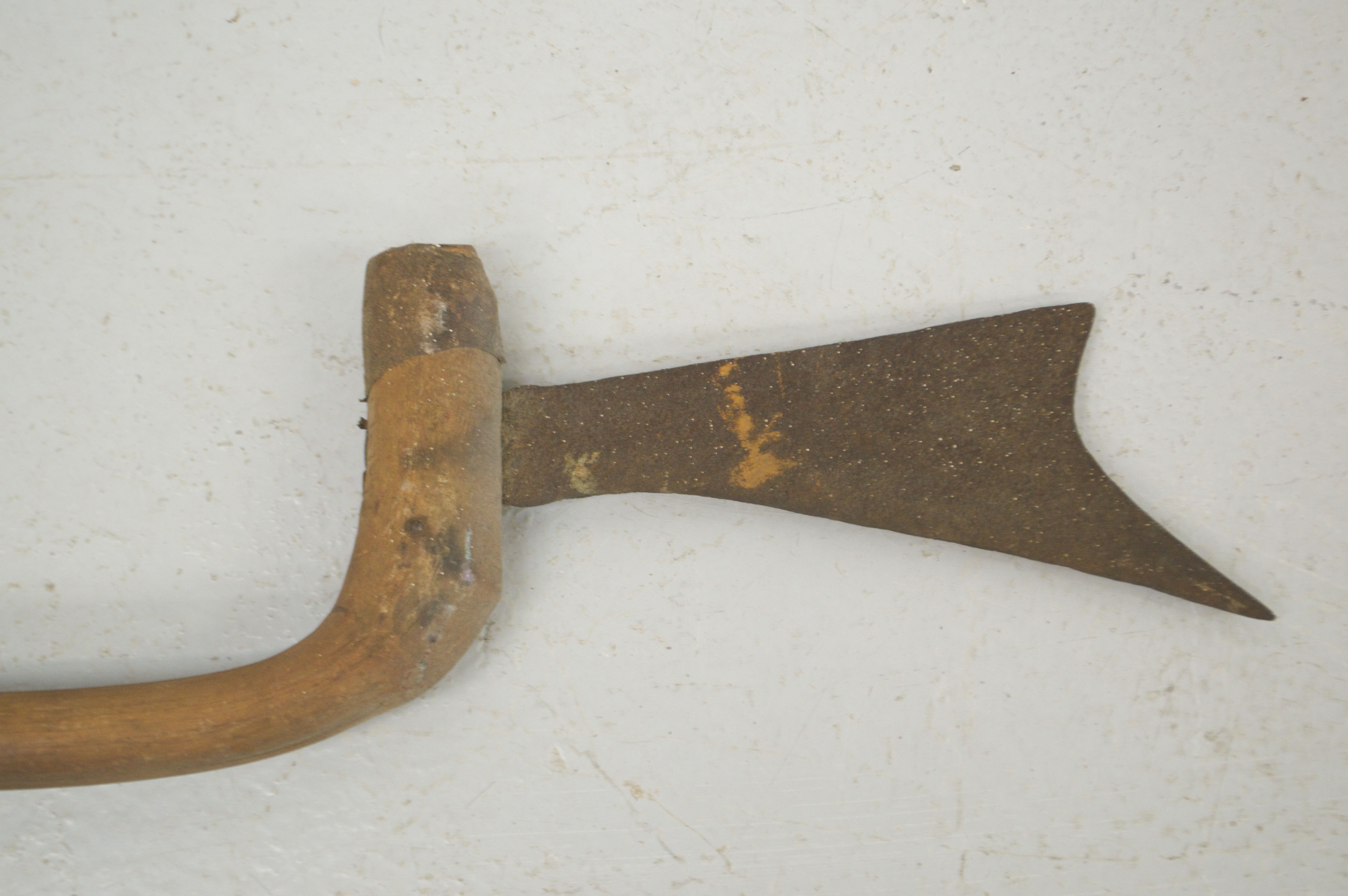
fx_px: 2525
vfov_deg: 20.1
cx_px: 674
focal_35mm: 68
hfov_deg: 29.9
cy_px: 448
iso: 450
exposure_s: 1/15
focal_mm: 45
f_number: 5.3
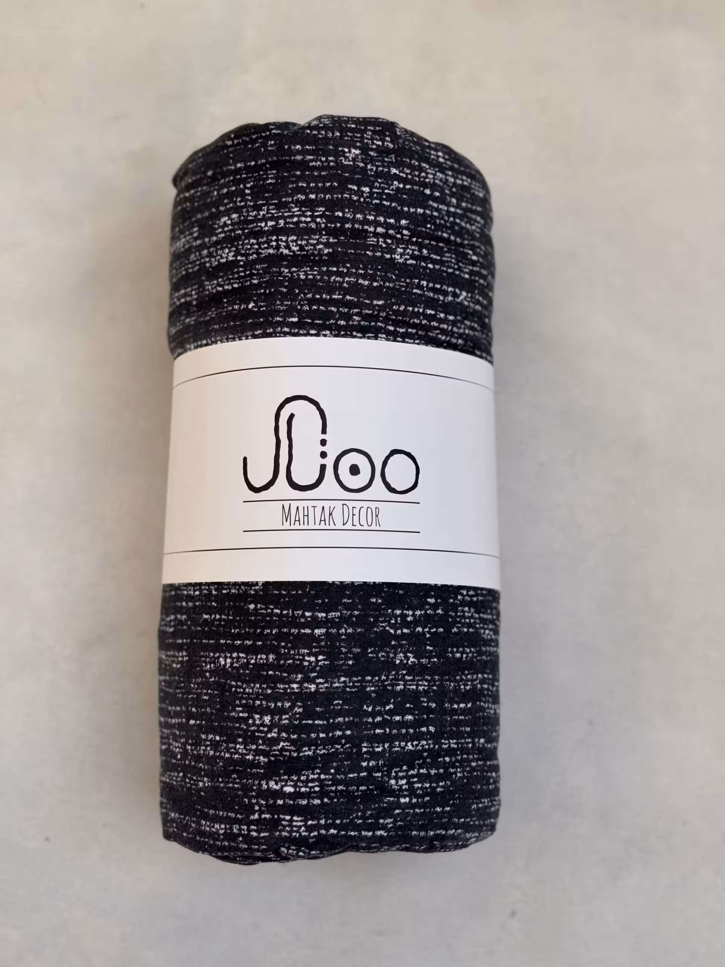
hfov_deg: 30.3
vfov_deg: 39.7
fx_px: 1340
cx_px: 362
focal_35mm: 48
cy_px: 484
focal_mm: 6.76
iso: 64
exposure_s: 1/563
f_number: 1.78
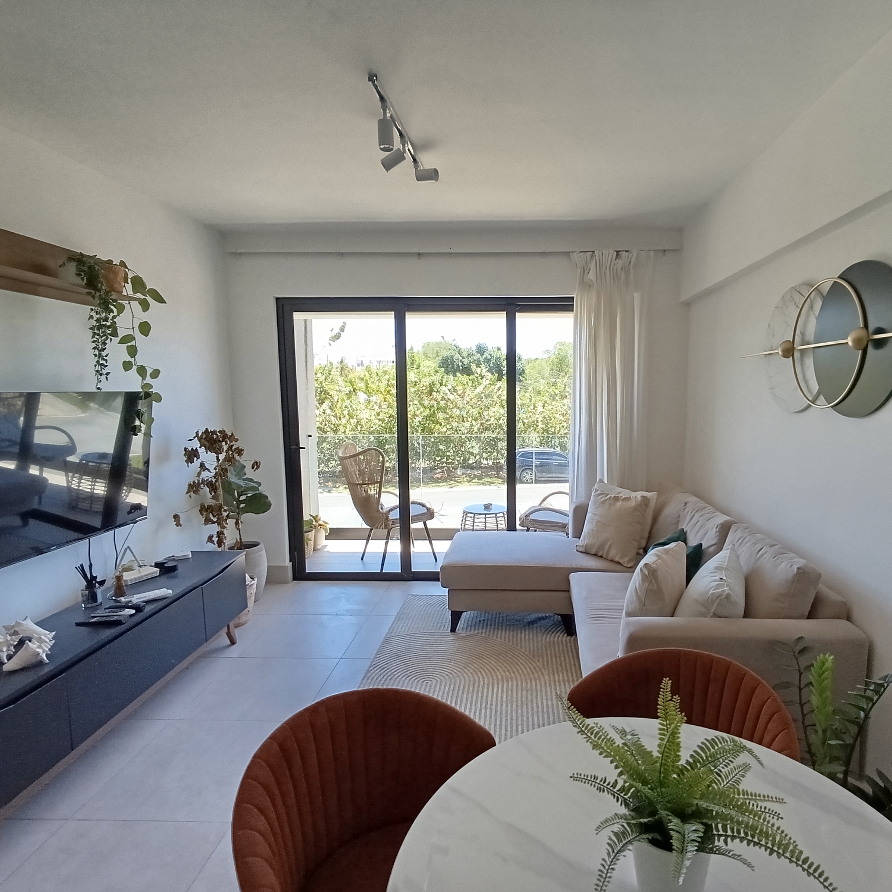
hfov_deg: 77.4
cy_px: 448
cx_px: 501
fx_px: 554
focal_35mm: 19
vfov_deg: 77.7
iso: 100
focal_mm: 1.65
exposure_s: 1/99.9
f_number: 2.2
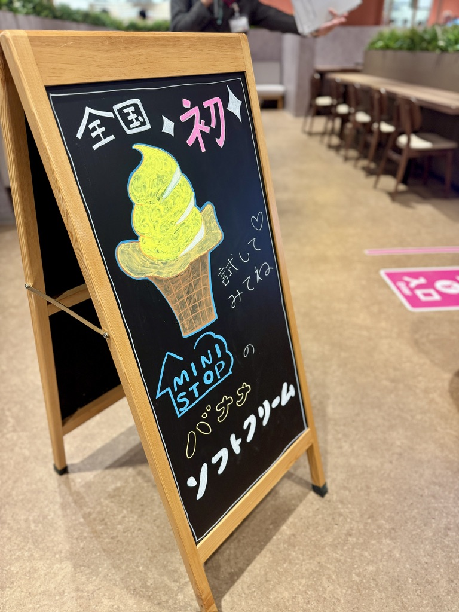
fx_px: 424
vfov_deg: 71.6
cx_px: 230
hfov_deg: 56.8
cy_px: 306
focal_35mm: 24
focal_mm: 6.76
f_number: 1.78
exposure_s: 1/100
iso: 200
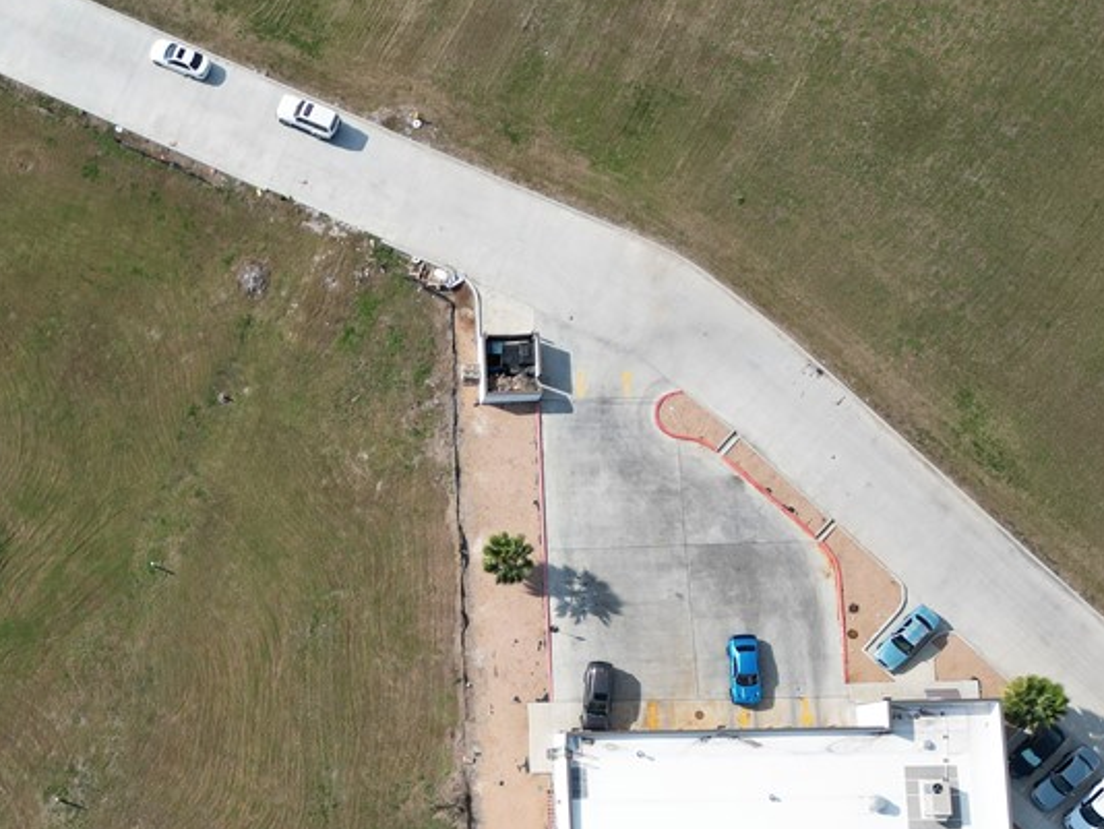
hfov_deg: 40.1
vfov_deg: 30.9
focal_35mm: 46
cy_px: 637
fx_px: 1468
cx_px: 279
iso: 140
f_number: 1.7
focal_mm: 6.72
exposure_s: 1/2500
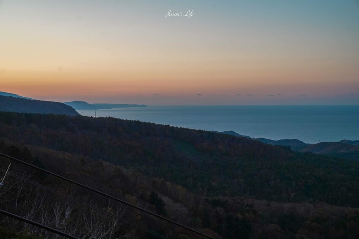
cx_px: 180
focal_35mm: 60
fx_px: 598
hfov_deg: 33.4
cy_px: 120
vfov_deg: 22.6
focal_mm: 60
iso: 500
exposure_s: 1/60
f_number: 5.6
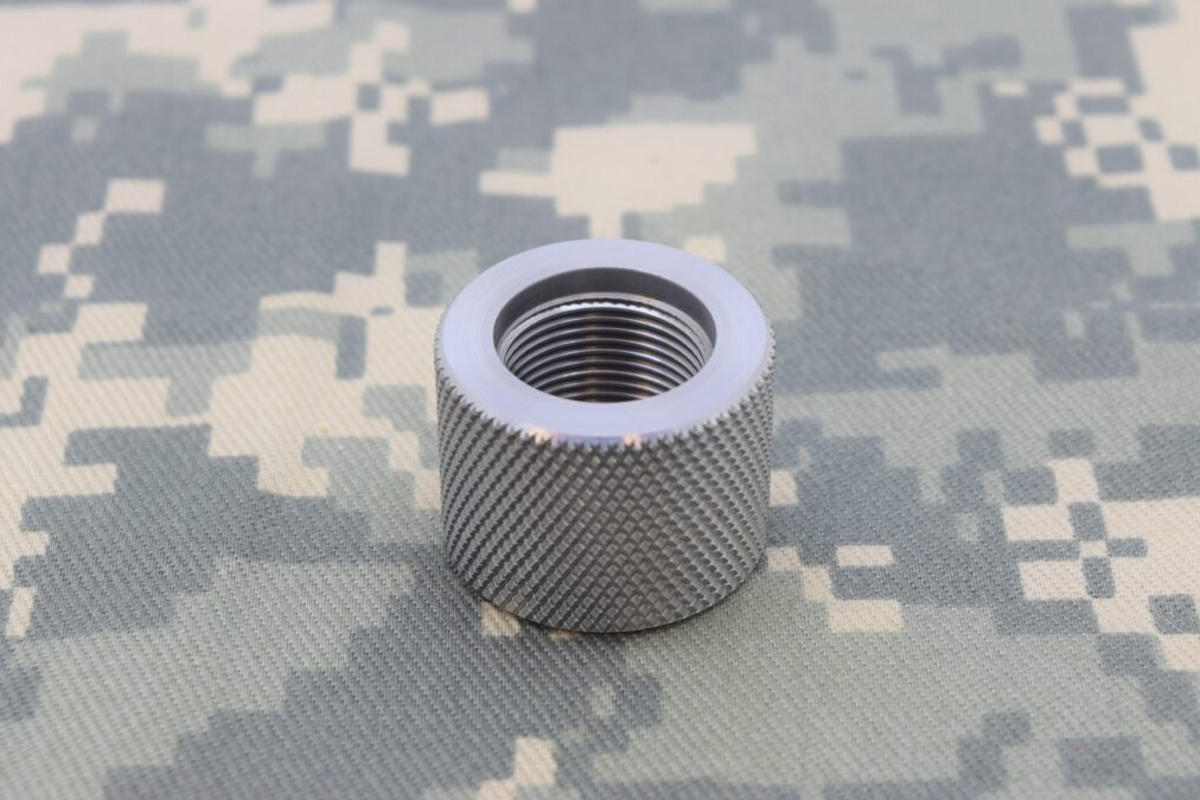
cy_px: 396
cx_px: 606
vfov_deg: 16.4
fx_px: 2784
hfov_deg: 24.3
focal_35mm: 84
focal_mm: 55
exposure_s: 1/8
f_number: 10
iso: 100
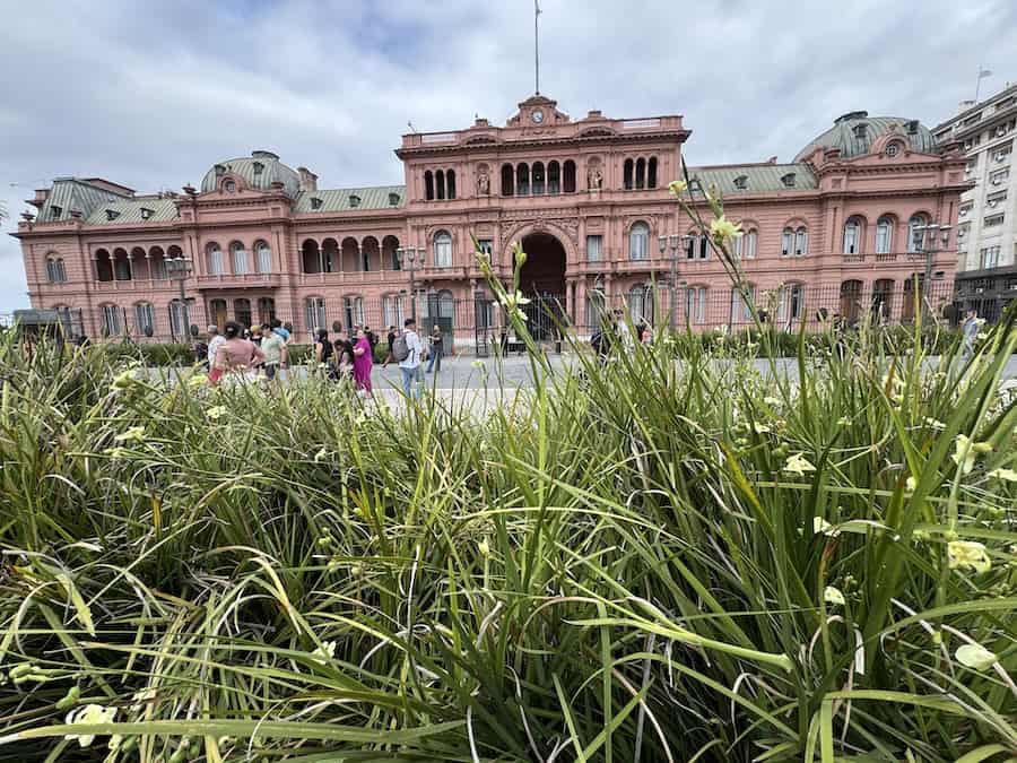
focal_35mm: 14
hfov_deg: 102.1
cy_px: 382
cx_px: 508
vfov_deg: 85.7
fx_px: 411
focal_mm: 2.2
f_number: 2.2
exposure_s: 1/492
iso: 40
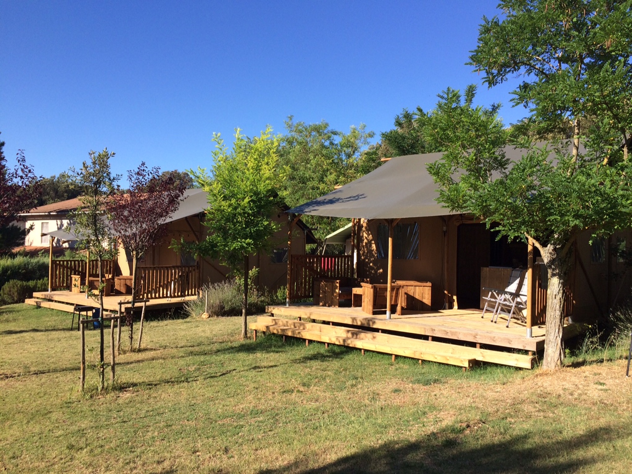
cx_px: 316
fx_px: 529
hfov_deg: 61.7
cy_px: 237
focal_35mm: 29
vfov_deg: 48.2
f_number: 2.2
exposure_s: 1/1244
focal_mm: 4.15
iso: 32
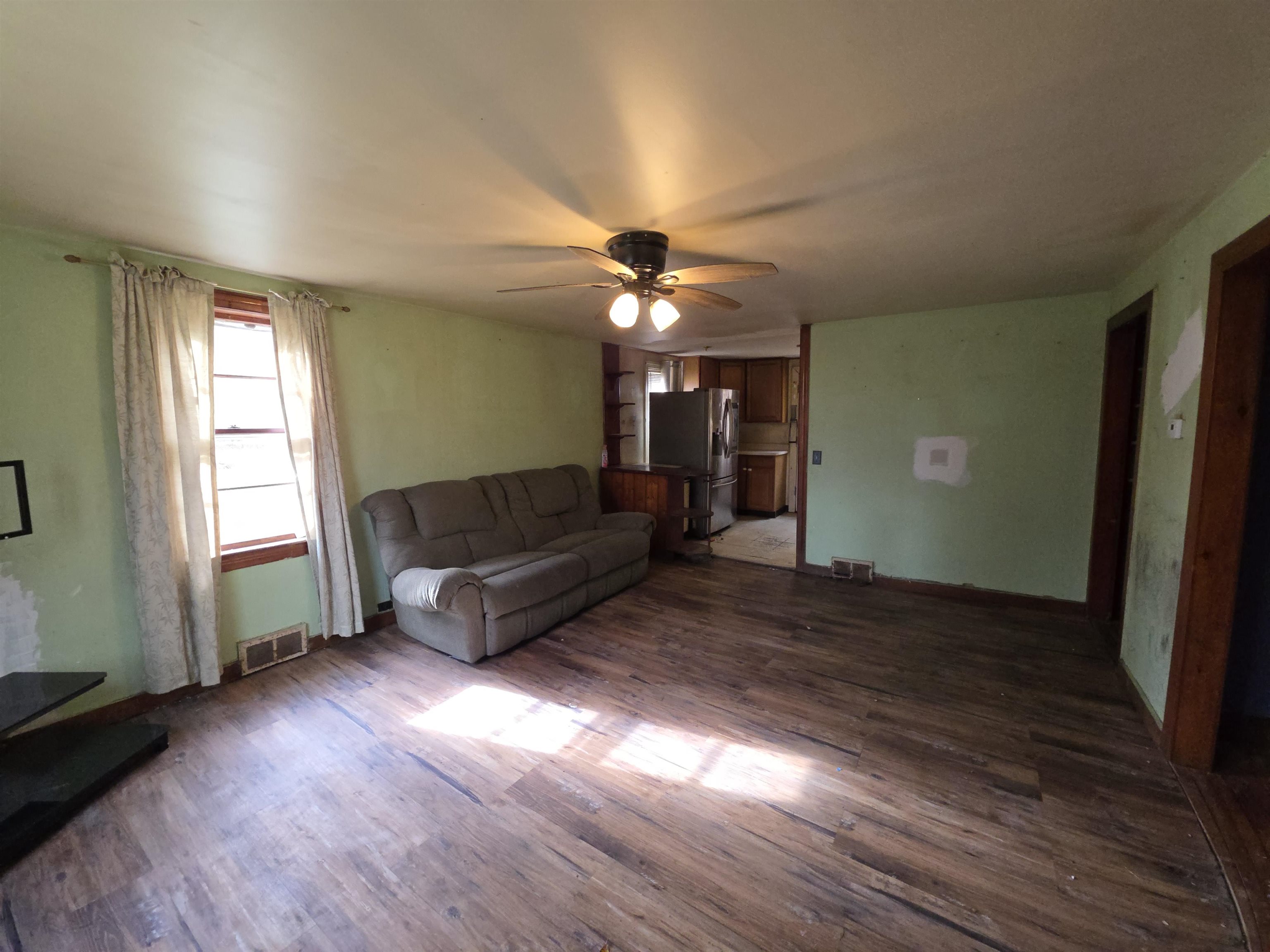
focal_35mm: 13
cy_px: 476
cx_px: 635
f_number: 1.9
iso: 200
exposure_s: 1/120
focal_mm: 2.2
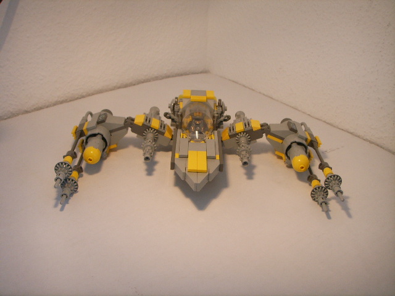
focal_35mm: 39
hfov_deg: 47.9
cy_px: 148
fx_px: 445
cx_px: 198
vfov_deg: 36.8
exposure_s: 1/60
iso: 100
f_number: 3.5
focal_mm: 6.6
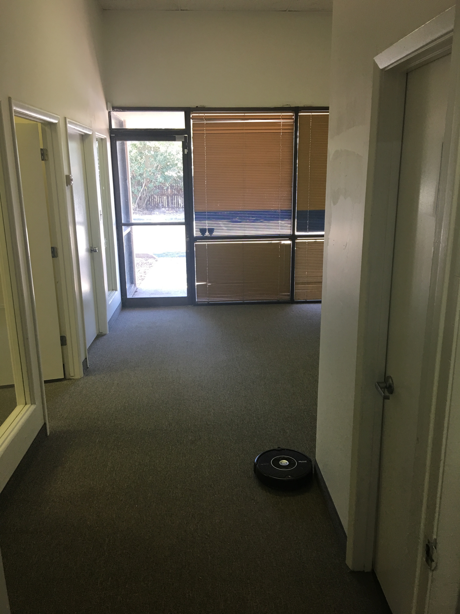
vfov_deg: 61.7
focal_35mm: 29
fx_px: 514
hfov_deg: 48.2
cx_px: 230
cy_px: 307
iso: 32
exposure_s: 1/30
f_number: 2.2
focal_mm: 4.15
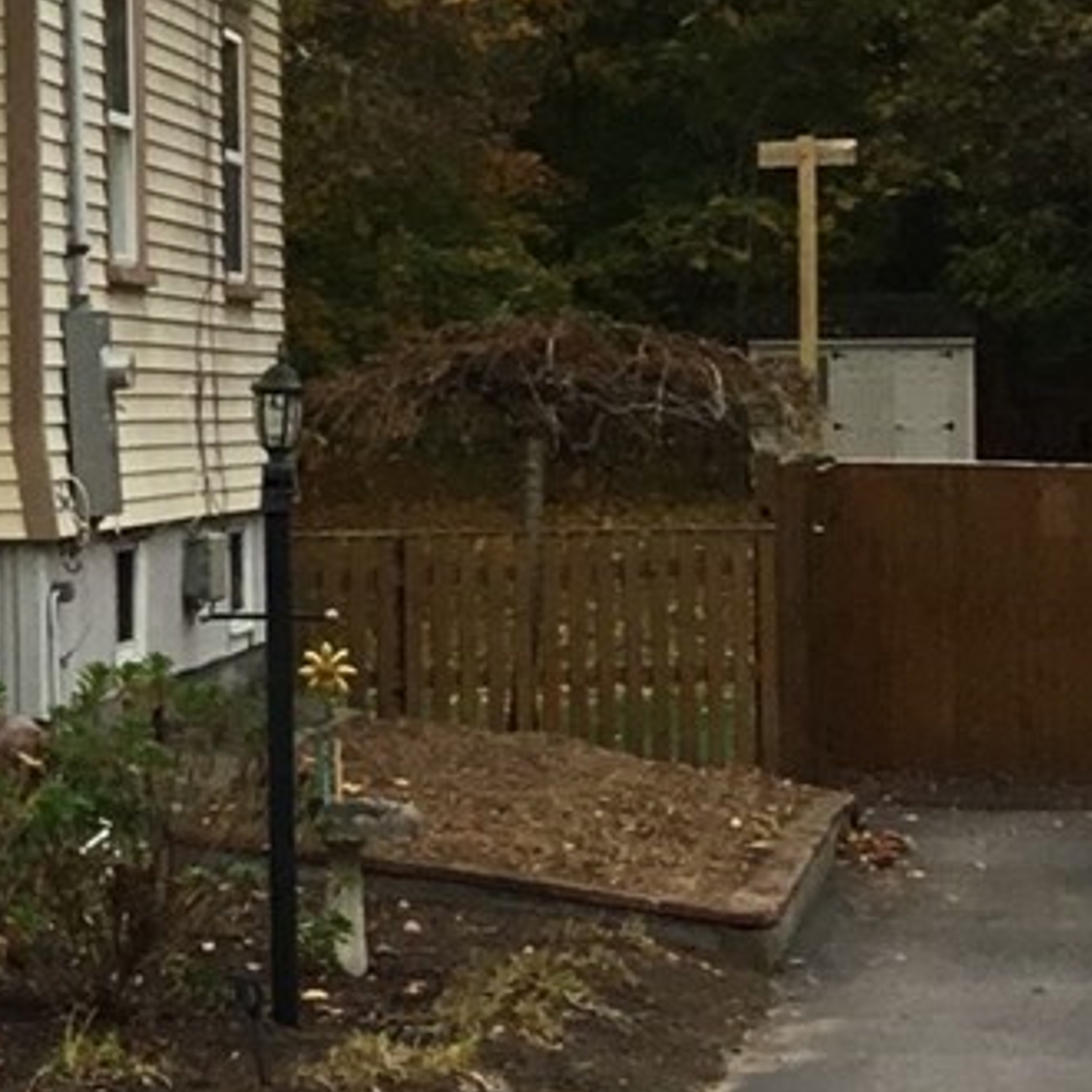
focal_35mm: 170
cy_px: 228
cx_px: -364
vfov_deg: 10.3
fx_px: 6067
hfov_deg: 10.1
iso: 25
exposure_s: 1/364
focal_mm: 3.3
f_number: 2.4
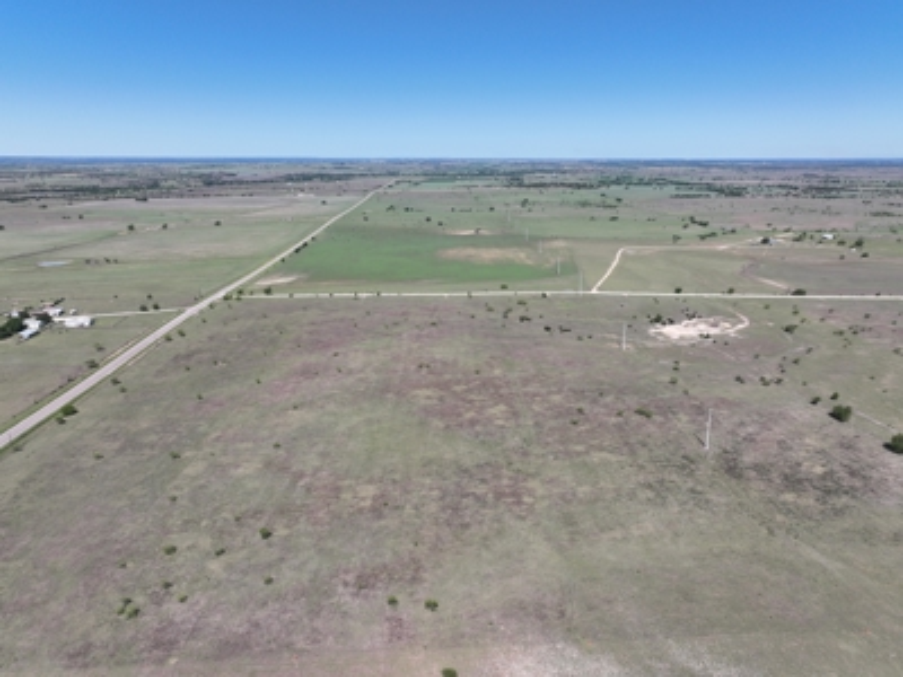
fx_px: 626
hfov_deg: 71.6
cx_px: 452
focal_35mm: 24
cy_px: 338
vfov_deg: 56.8
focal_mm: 12.29
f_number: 3.5
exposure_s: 1/2000
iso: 110
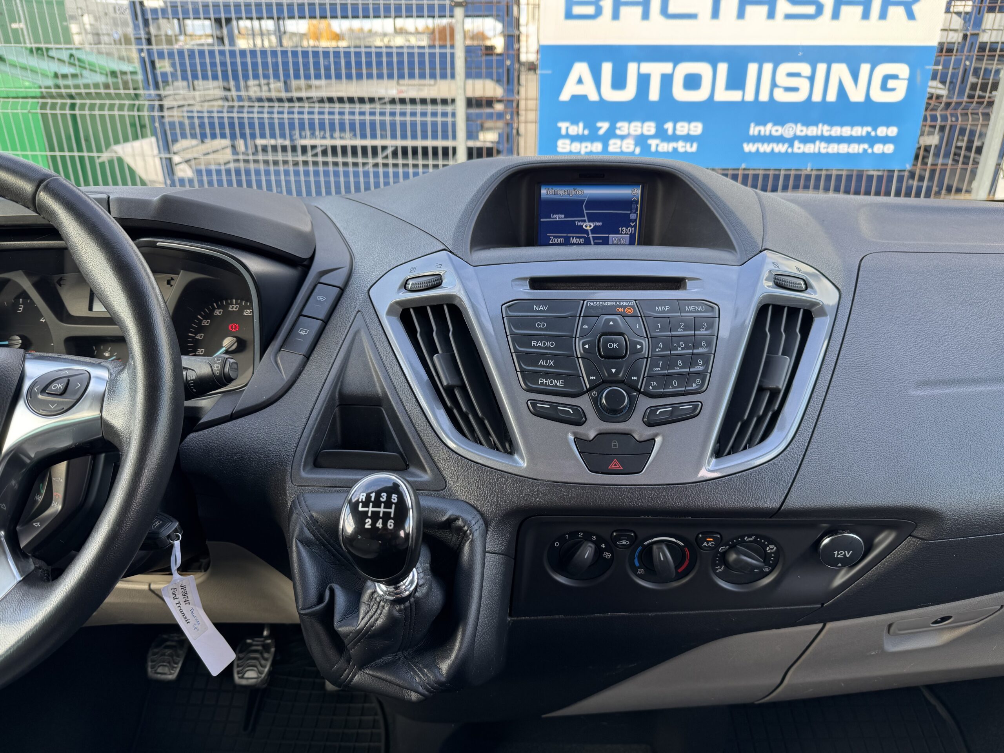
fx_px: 696
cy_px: 376
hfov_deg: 71.6
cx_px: 502
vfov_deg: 56.8
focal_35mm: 24
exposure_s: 1/126
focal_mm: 6.76
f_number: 1.78
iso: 50
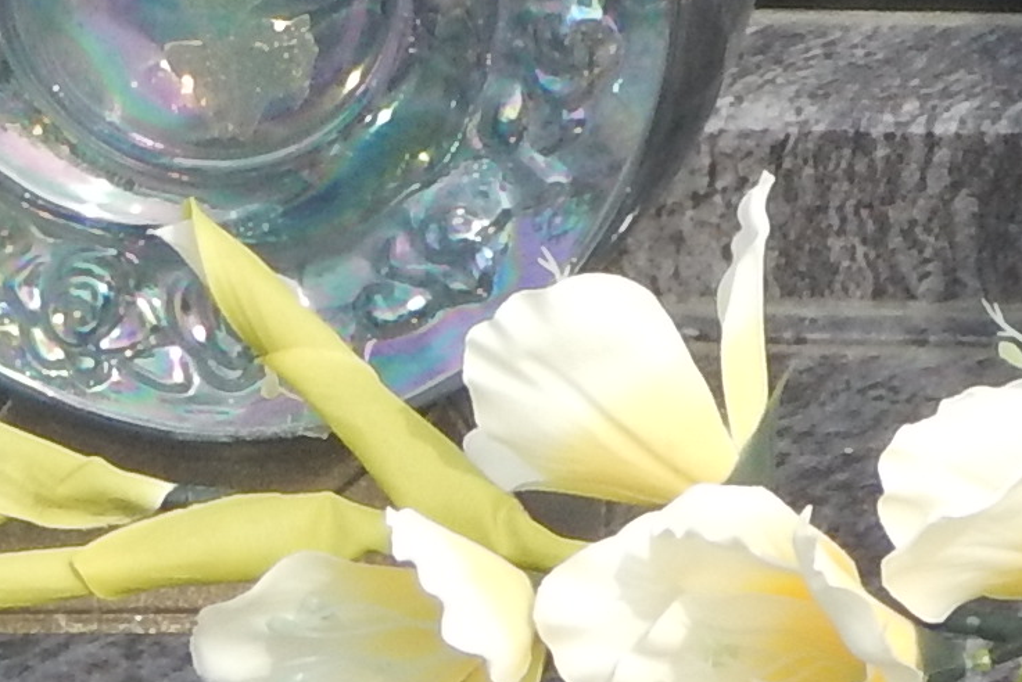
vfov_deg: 4.0
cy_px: -1252
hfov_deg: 6.1
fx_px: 9599
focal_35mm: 338
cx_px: 1240
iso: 125
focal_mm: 9.2
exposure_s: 1/400
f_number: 4.3
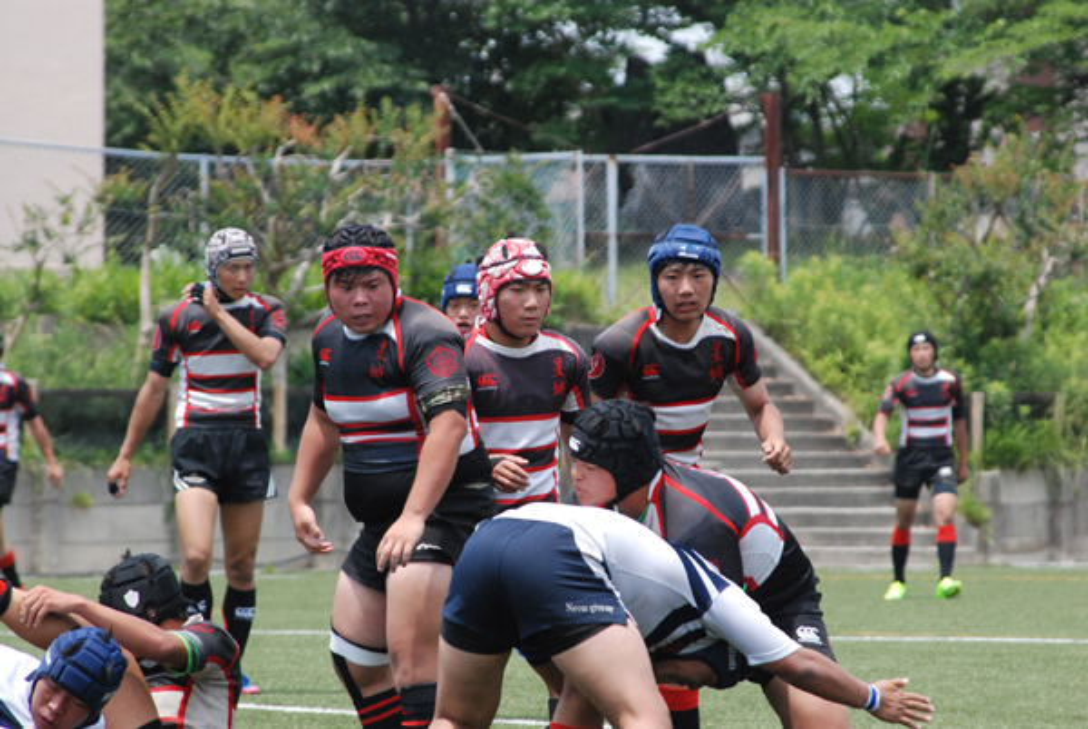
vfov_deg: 4.6
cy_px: 364
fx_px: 9080
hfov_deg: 6.9
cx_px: 544
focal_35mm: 300
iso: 1600
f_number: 7.1
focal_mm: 200
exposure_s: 1/2000
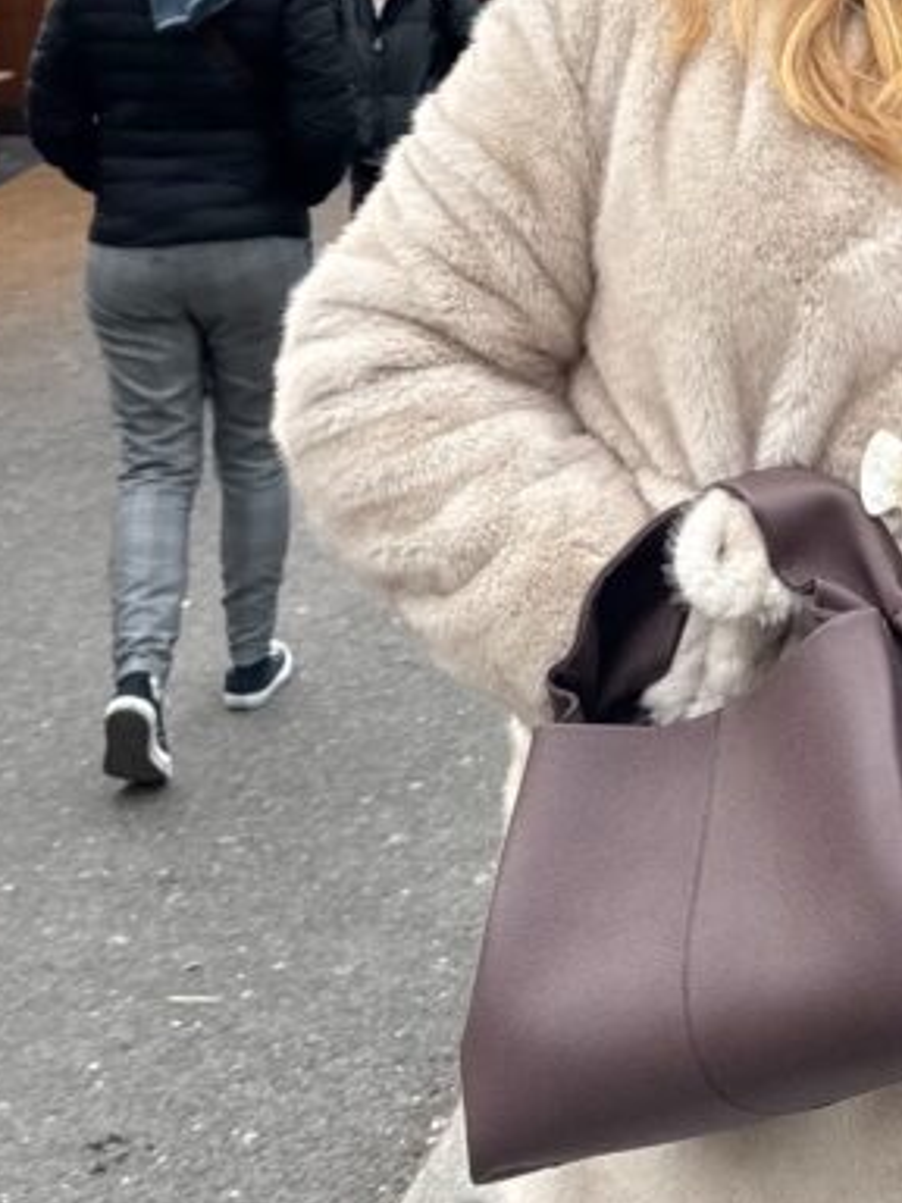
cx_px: 905
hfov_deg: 22.1
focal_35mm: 64
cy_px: 88
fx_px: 2224
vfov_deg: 28.9
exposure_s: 1/439
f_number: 1.78
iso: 80
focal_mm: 6.76
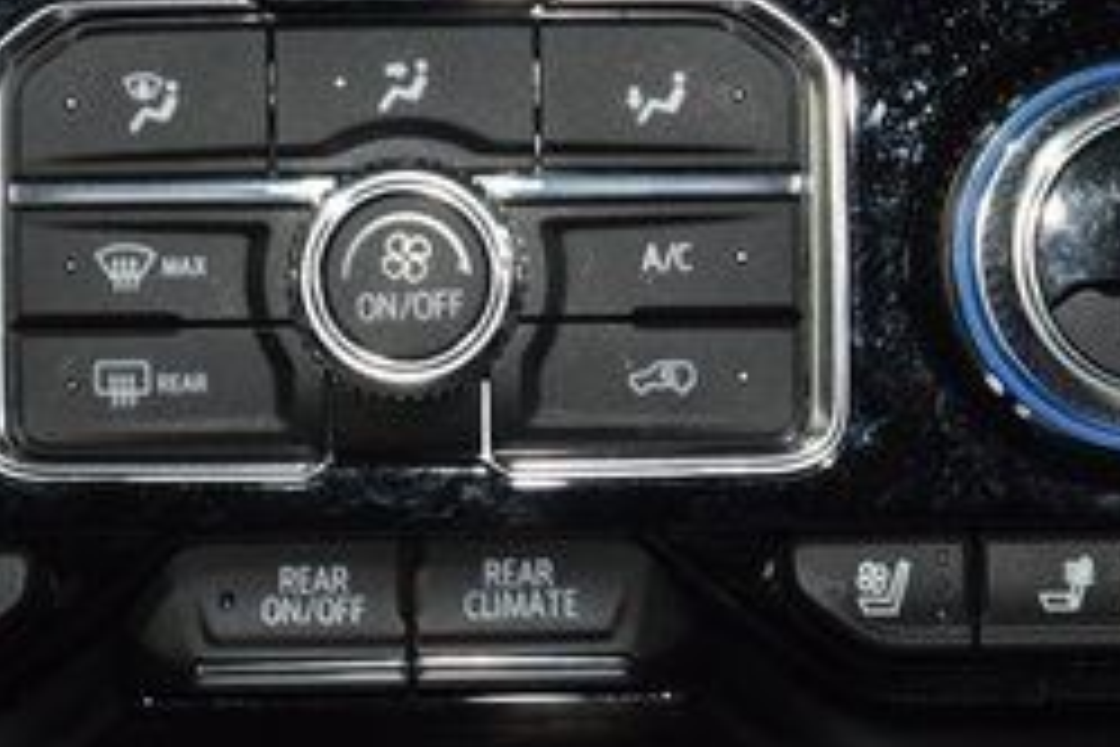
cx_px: 423
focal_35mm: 231
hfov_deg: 8.9
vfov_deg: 5.9
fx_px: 7186
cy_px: 164
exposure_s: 1/40
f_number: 4.5
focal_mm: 60
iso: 1250
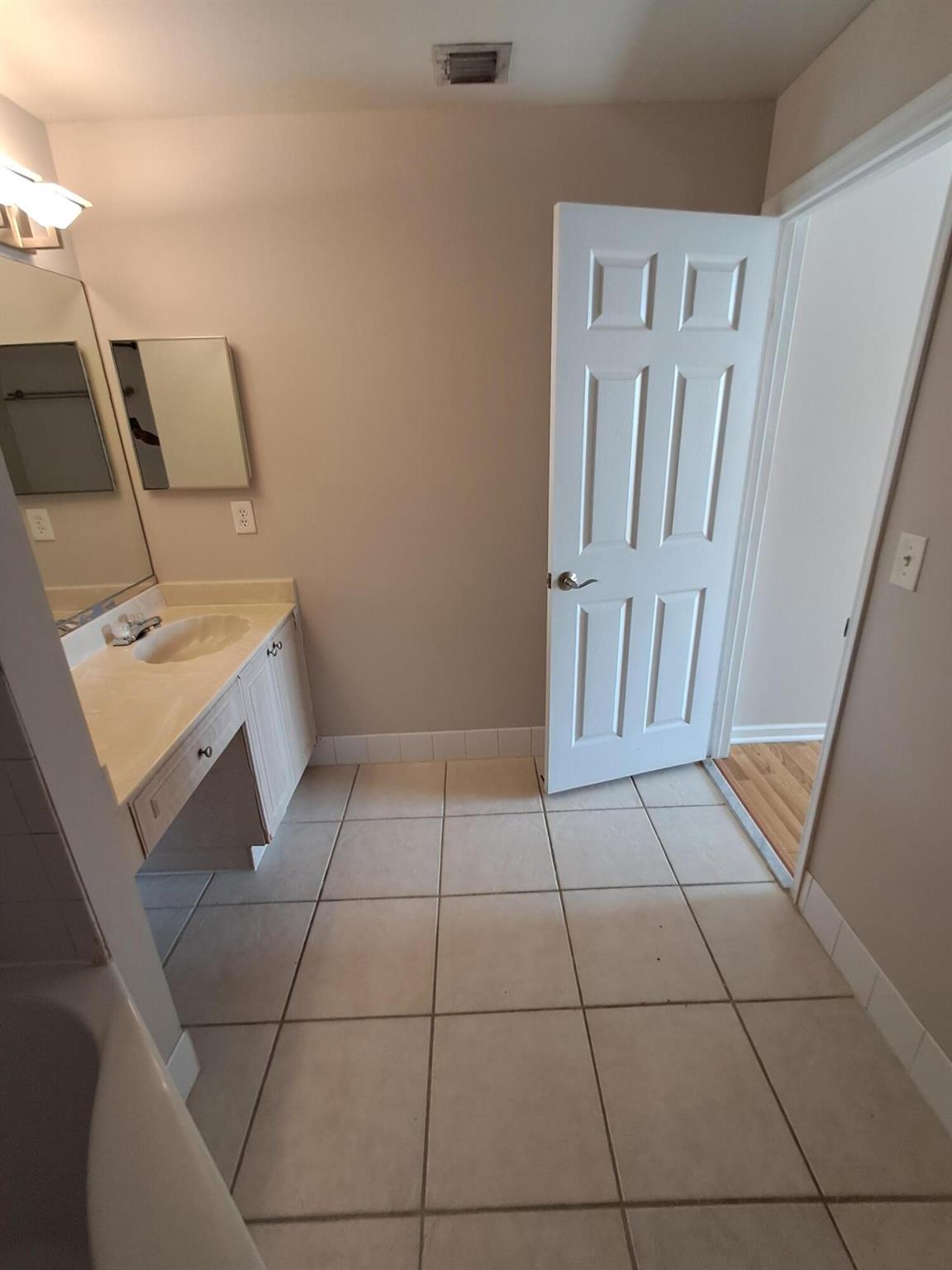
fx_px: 587
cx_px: 476
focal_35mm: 16
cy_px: 635
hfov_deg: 78.1
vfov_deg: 94.5
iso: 100
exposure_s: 1/40
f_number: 2.2
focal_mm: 1.64
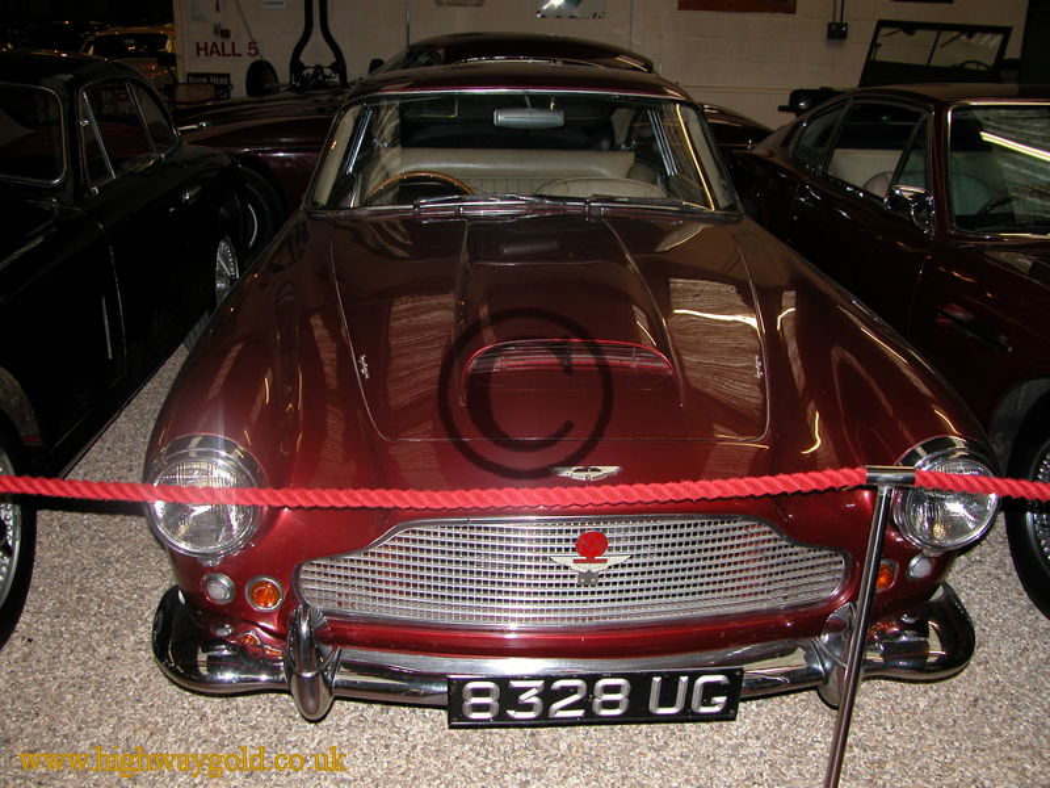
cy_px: 394
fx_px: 1062
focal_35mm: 35
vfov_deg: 40.7
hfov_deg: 52.6
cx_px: 525
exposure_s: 1/60
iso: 100
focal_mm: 8.9
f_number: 2.8
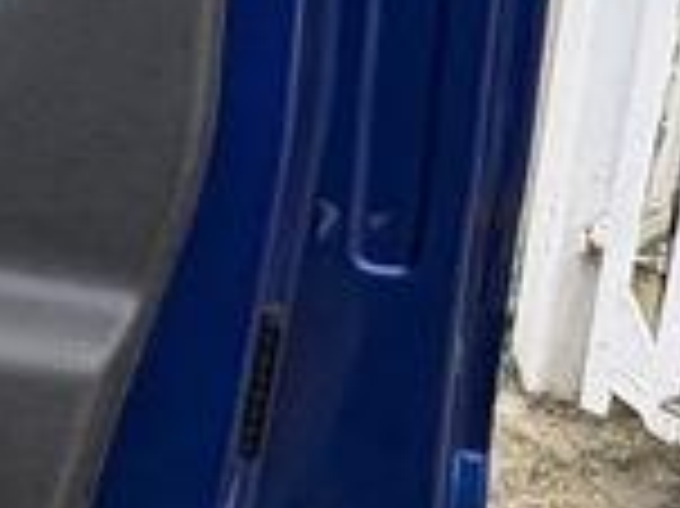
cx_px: -90
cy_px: 13
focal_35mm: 83
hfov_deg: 22.1
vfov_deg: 17.4
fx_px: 1629
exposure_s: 1/215
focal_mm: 2.22
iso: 40
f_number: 2.2
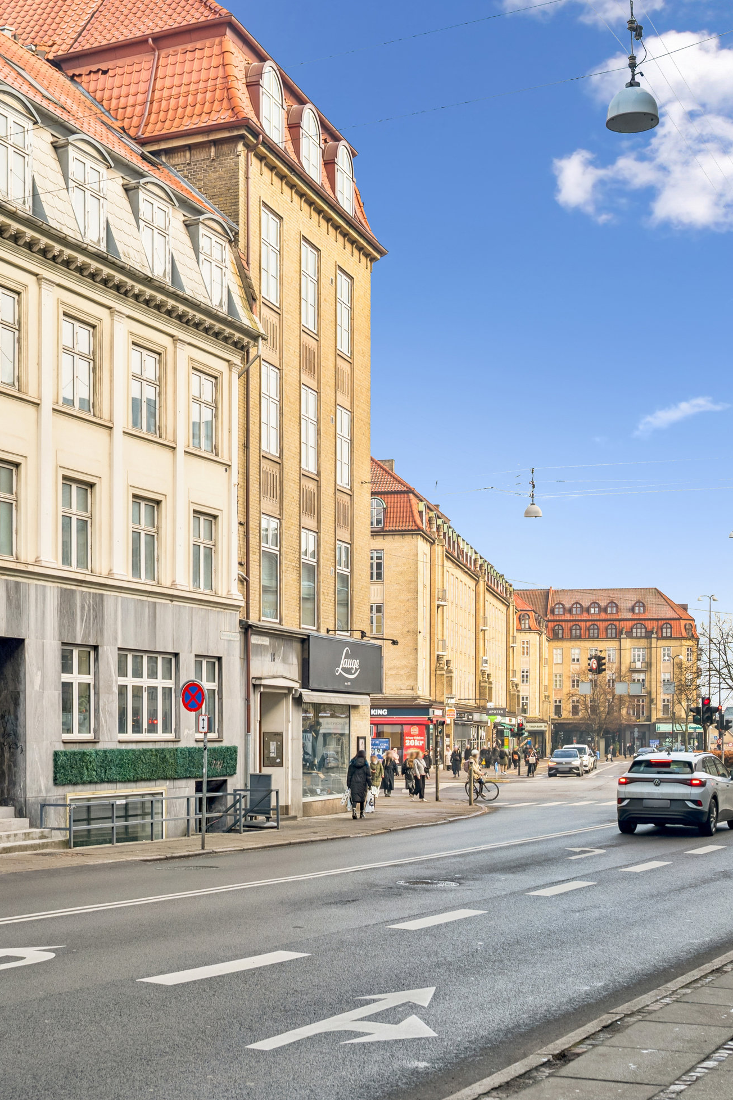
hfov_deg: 29.2
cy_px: 546
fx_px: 1405
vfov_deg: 42.8
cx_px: 311
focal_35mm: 46
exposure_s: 1/125
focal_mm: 30
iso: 125
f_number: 6.3
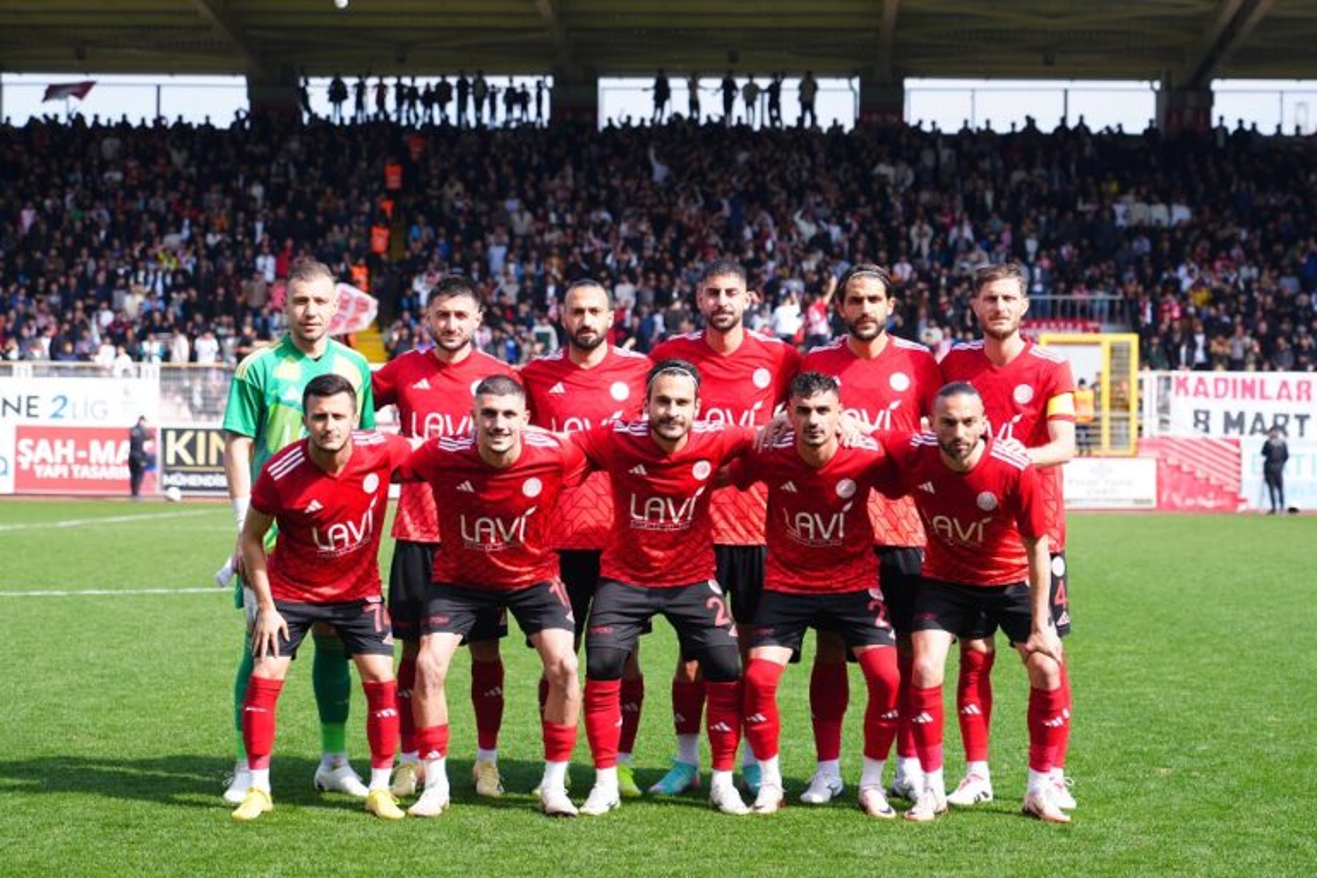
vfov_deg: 15.5
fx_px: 3219
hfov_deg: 23.1
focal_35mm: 88
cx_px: 658
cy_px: 439
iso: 160
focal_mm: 59
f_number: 2.8
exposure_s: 1/1250
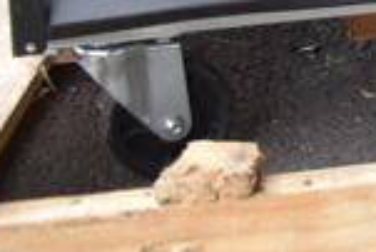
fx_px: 1140
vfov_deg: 11.7
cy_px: -190
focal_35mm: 109
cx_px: 690
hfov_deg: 15.8
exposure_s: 1/250
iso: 400
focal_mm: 18
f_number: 4
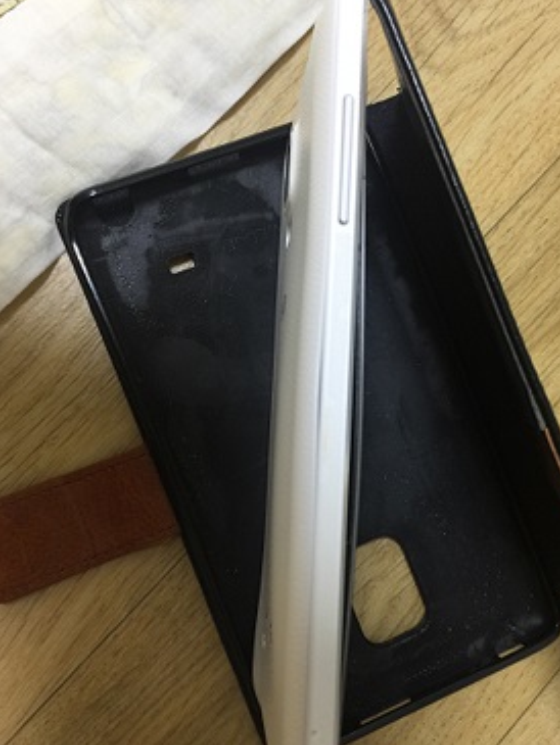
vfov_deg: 50.1
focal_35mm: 37
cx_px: 321
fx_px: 798
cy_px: 406
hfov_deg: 38.6
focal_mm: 4.15
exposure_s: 1/15
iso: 50
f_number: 2.2
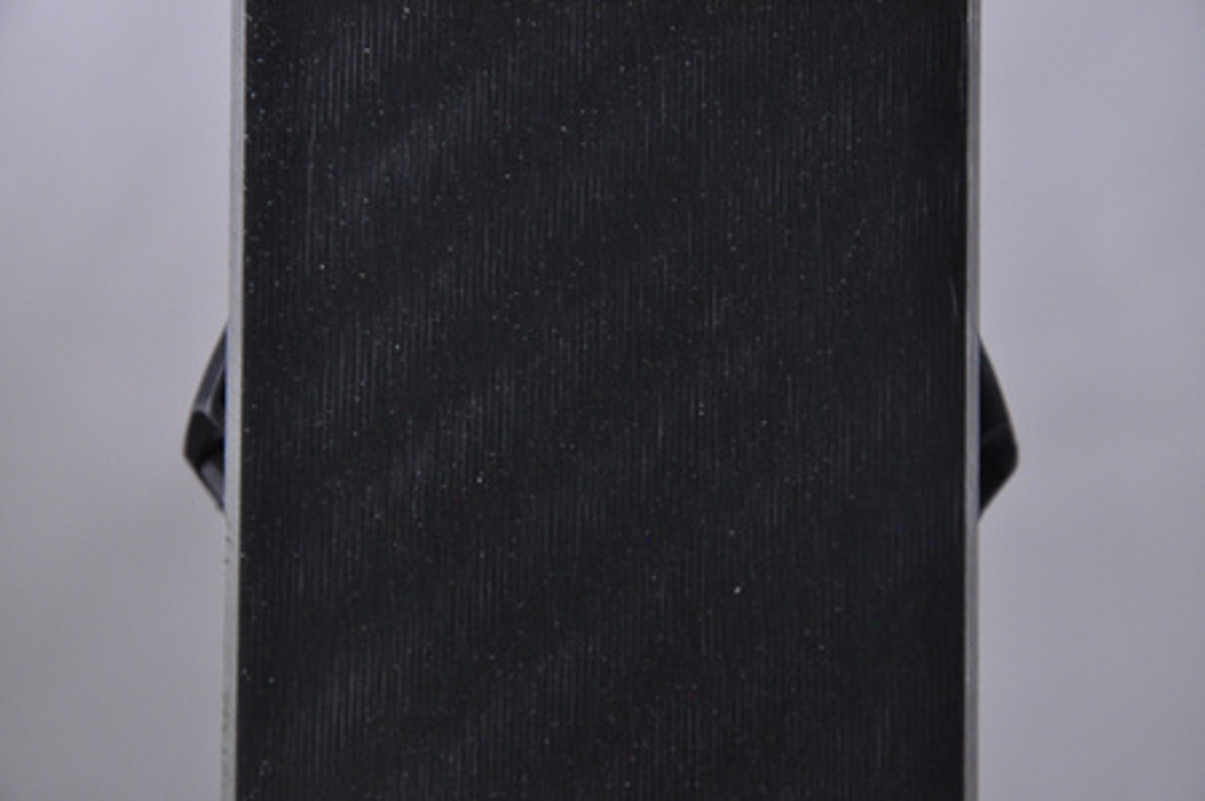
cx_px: 602
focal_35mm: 158
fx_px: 5266
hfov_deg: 13.1
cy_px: 400
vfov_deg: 8.7
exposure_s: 1/125
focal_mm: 105
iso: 3200
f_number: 9.5
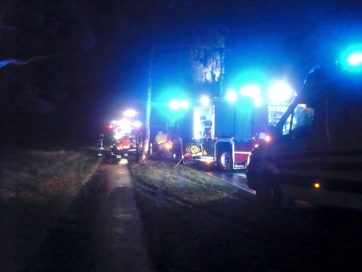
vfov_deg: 40.7
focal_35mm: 35
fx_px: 366
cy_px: 136
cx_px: 181
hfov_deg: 52.6
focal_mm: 5.8
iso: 800
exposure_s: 1/25
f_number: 2.8
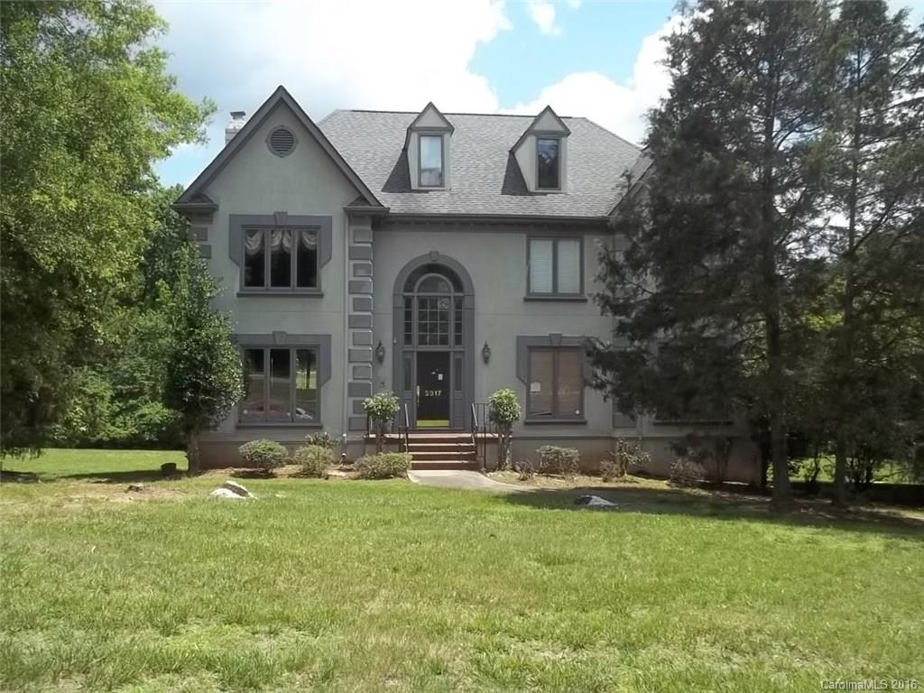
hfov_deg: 55.4
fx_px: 881
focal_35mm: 33
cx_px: 462
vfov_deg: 42.9
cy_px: 346
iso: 64
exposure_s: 1/100
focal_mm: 5.9
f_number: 8
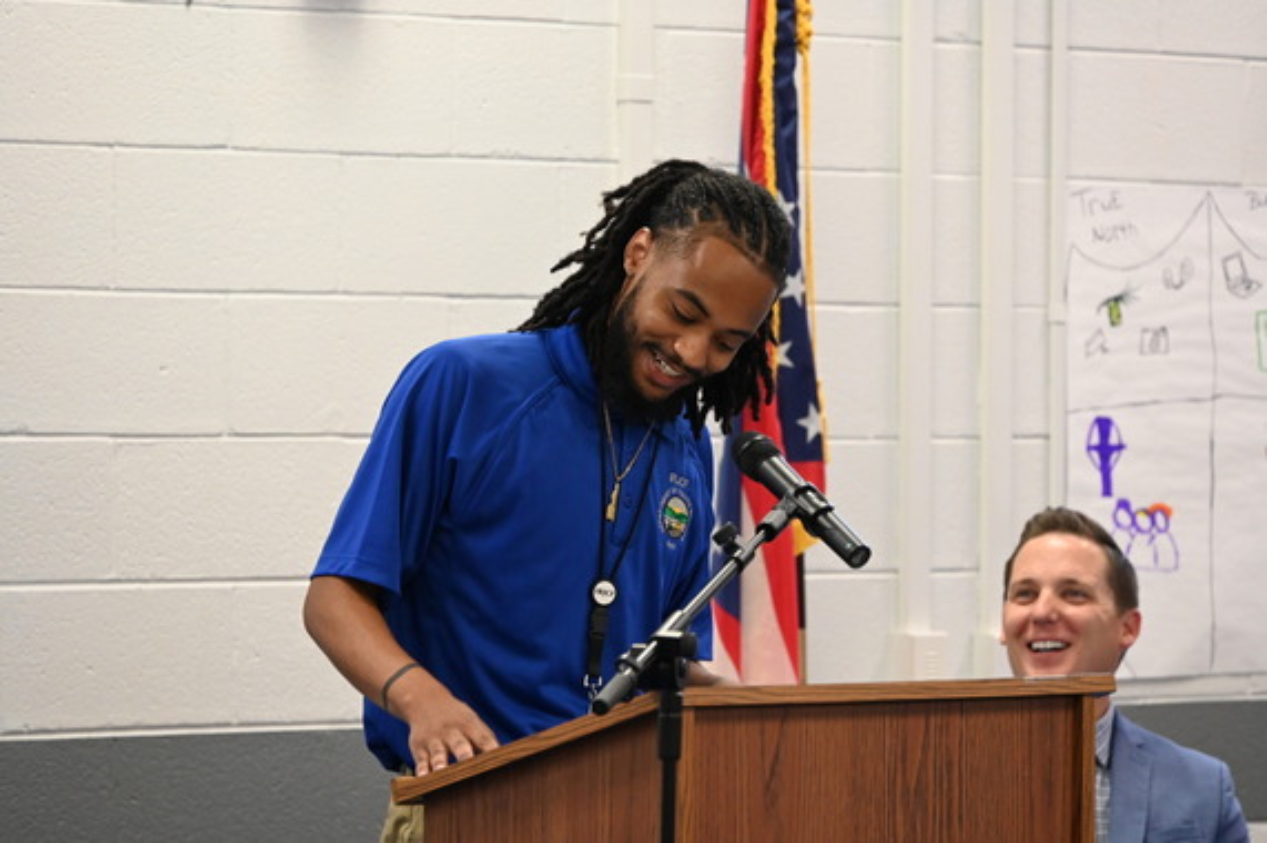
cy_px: 422
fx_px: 7035
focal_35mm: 200
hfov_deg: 10.3
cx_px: 634
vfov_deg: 6.9
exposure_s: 1/125
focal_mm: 200
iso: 6400
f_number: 6.3
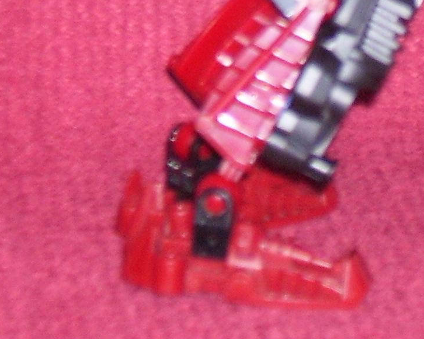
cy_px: -203
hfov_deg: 6.8
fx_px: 3564
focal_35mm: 284
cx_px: 274
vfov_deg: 5.4
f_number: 4.1
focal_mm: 13.5
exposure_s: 1/90
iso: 125
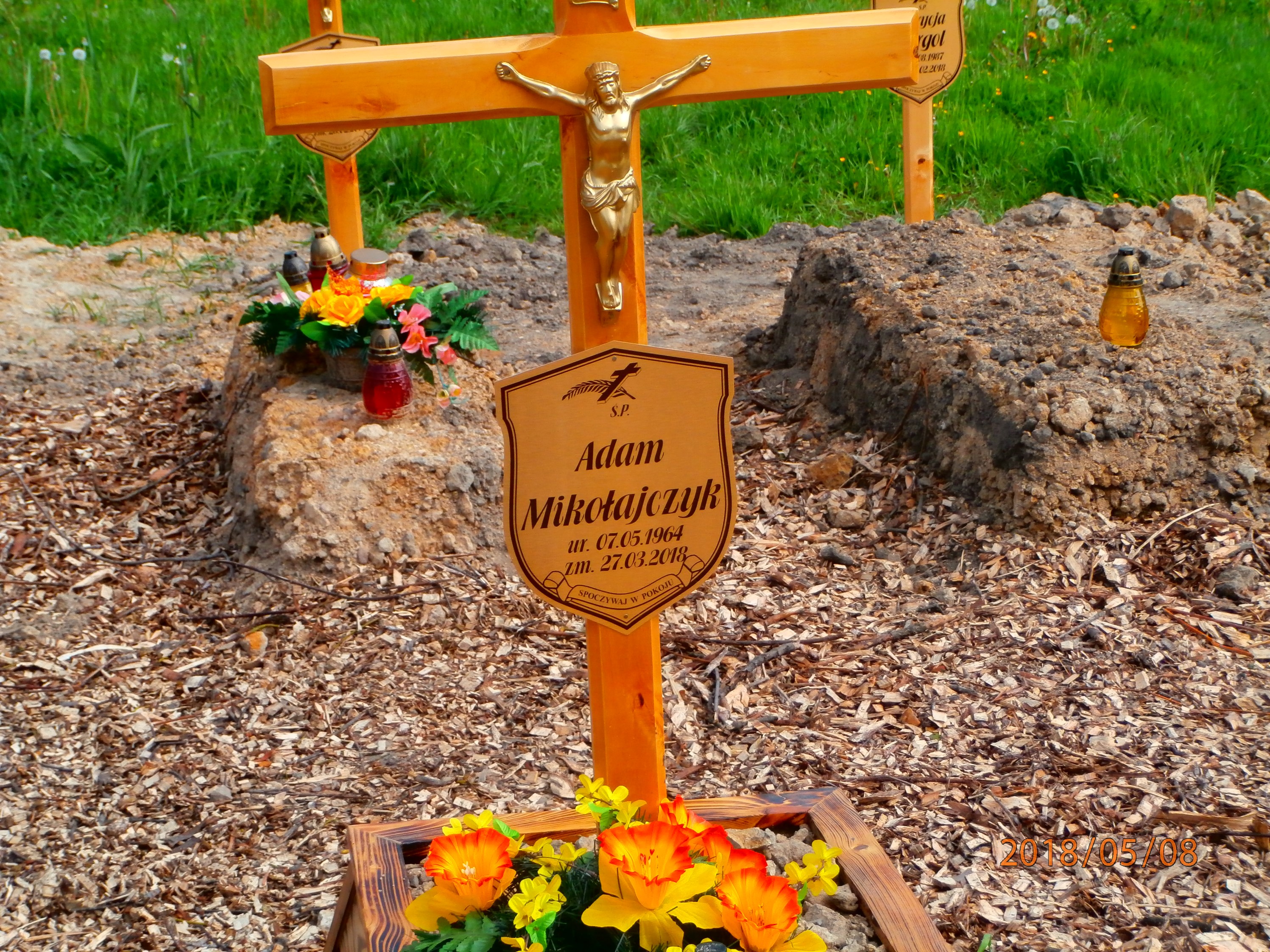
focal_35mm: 68
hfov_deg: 28.6
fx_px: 2495
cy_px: 476
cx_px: 635
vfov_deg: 21.6
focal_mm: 12.1
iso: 100
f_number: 4.7
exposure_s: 1/400
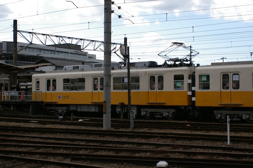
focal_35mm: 64
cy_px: 84
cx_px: 126
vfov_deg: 21.0
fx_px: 453
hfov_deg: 31.2
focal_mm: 43
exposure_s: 1/2000
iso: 400
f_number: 4.5
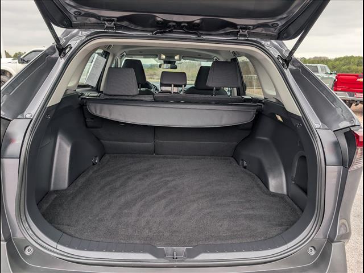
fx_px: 252
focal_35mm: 24
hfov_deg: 71.6
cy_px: 136
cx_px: 182
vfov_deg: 56.8
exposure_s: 1/143
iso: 27
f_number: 1.68
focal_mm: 6.9
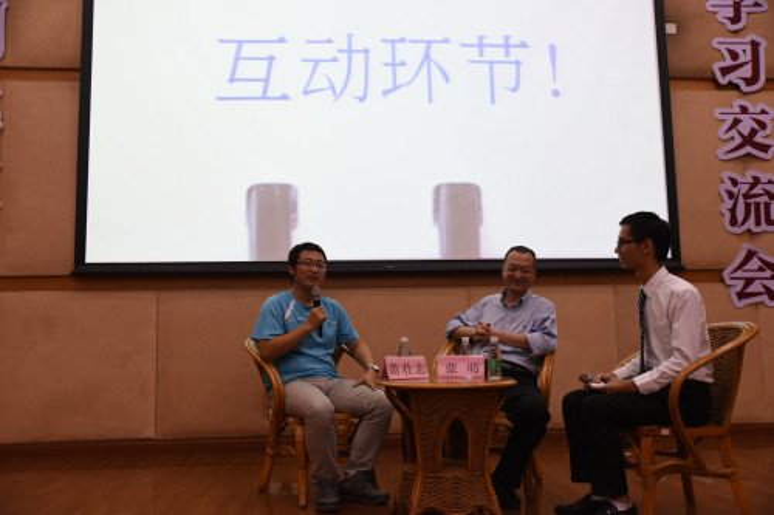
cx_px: 387
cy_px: 258
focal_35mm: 34
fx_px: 731
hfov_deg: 55.8
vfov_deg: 38.9
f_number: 3.5
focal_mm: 34
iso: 2500
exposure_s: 1/200
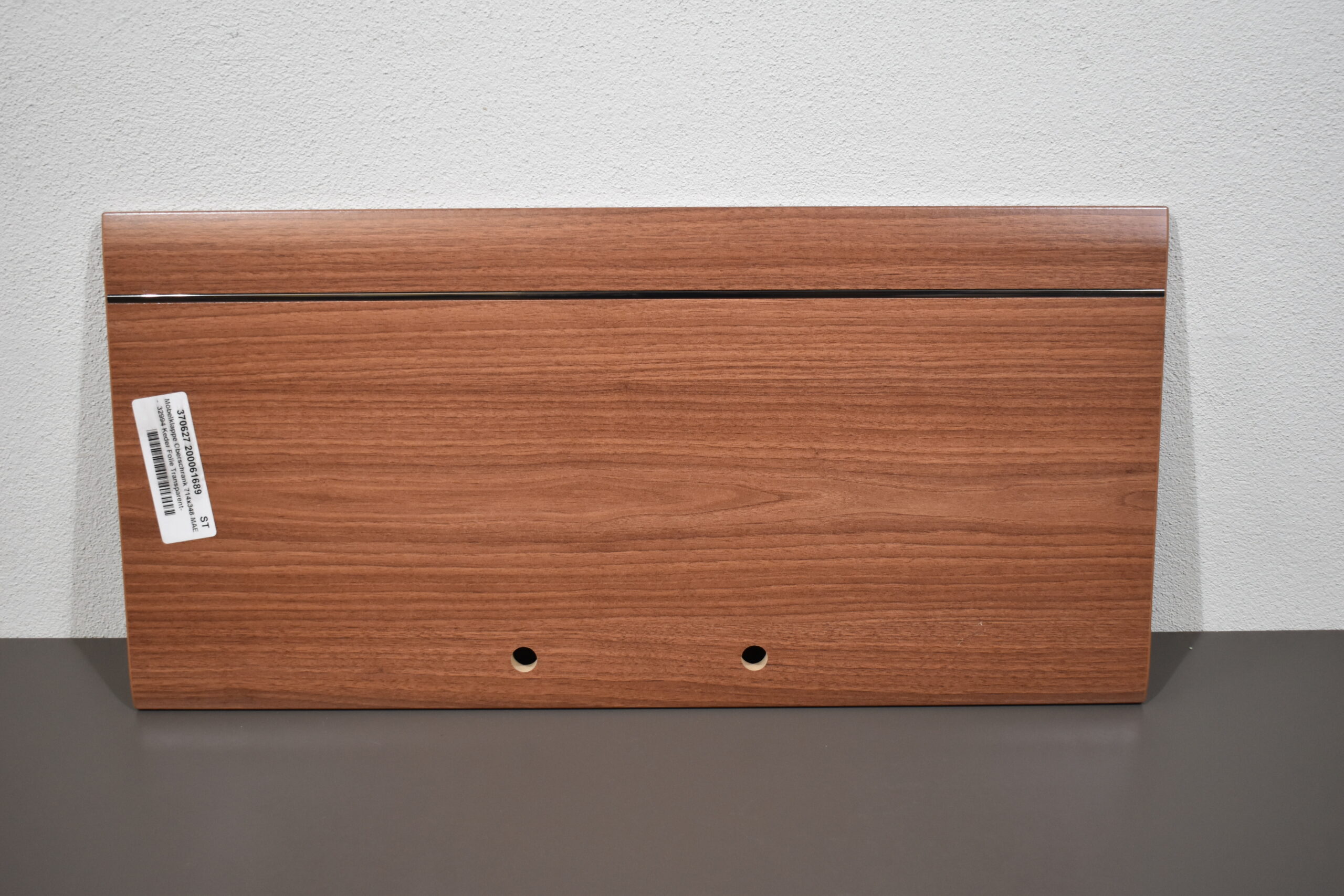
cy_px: 448
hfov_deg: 45.0
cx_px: 672
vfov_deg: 30.9
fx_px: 1624
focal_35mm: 44
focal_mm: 29
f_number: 4.2
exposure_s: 1/160
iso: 800
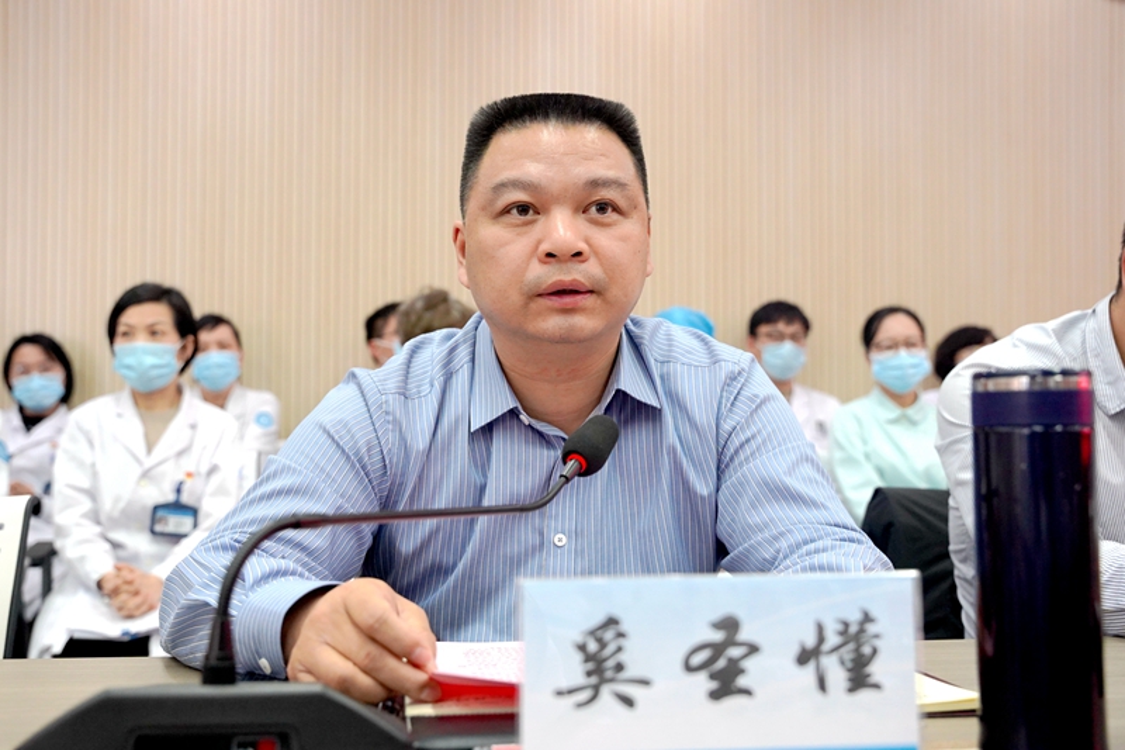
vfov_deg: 36.6
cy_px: 375
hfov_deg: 52.8
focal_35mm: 36
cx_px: 562
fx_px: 1134
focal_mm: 36.3
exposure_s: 1/160
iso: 2500
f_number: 4
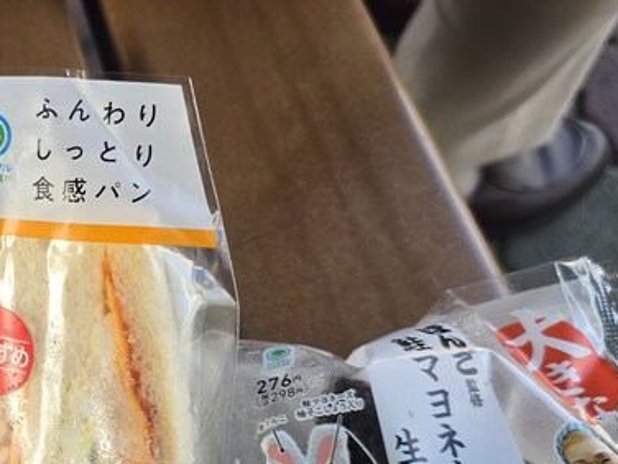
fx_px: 982
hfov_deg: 32.6
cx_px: 26
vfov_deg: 26.3
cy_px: 328
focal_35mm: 55
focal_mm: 6.3
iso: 40
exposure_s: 1/180
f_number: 1.7
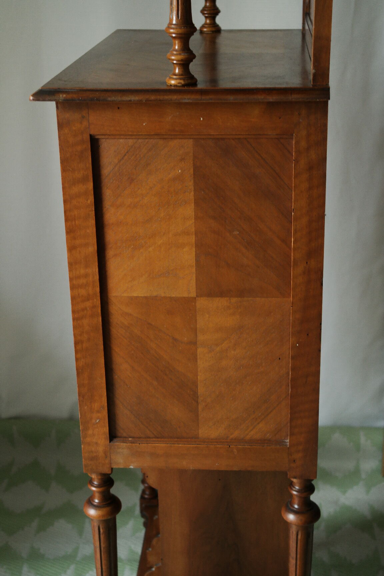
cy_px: 288
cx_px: 192
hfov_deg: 23.4
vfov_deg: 34.5
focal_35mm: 58
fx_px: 928
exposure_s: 1/30
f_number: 6.3
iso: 800
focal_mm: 38
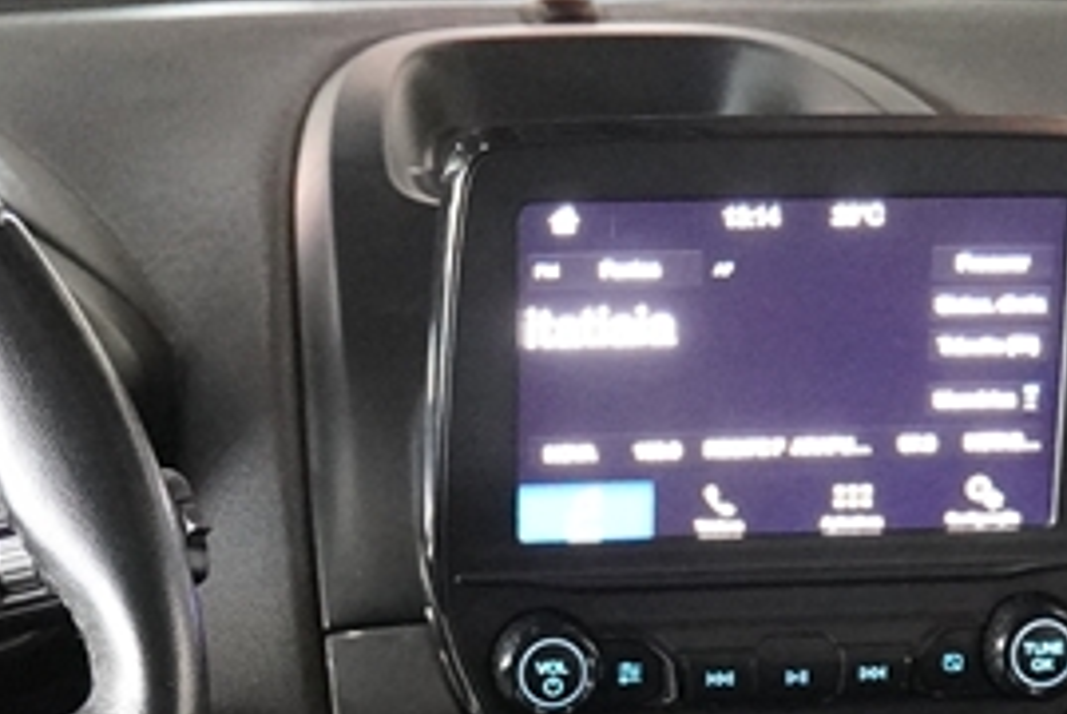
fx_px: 2875
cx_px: 476
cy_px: 1200
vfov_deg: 13.1
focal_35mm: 97
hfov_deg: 21.0
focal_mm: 17
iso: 6400
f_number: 2.8
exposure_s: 1/125
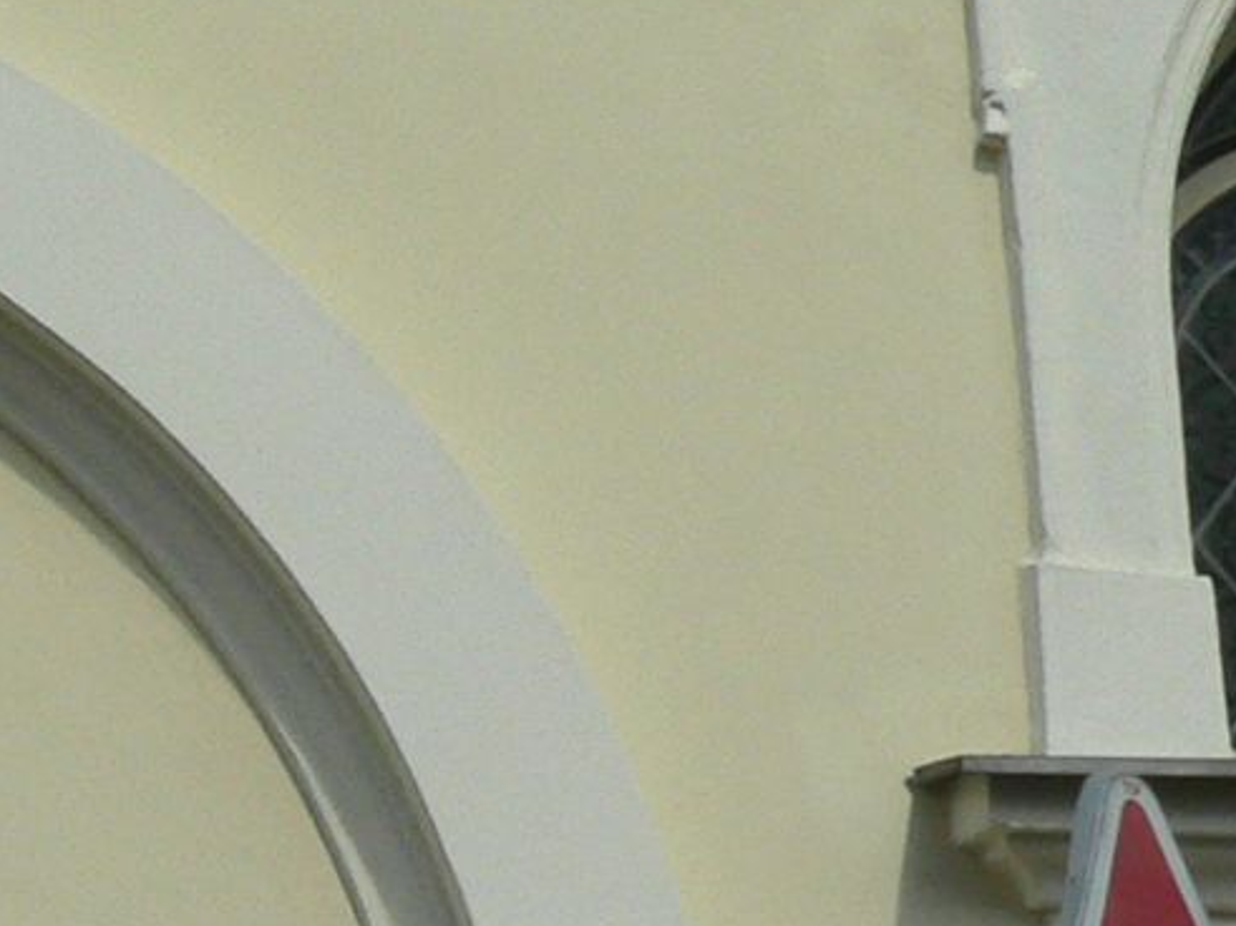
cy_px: 491
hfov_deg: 7.2
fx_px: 9674
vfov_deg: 5.5
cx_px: -529
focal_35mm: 271
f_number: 5.6
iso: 100
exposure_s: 1/640
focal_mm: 10.7
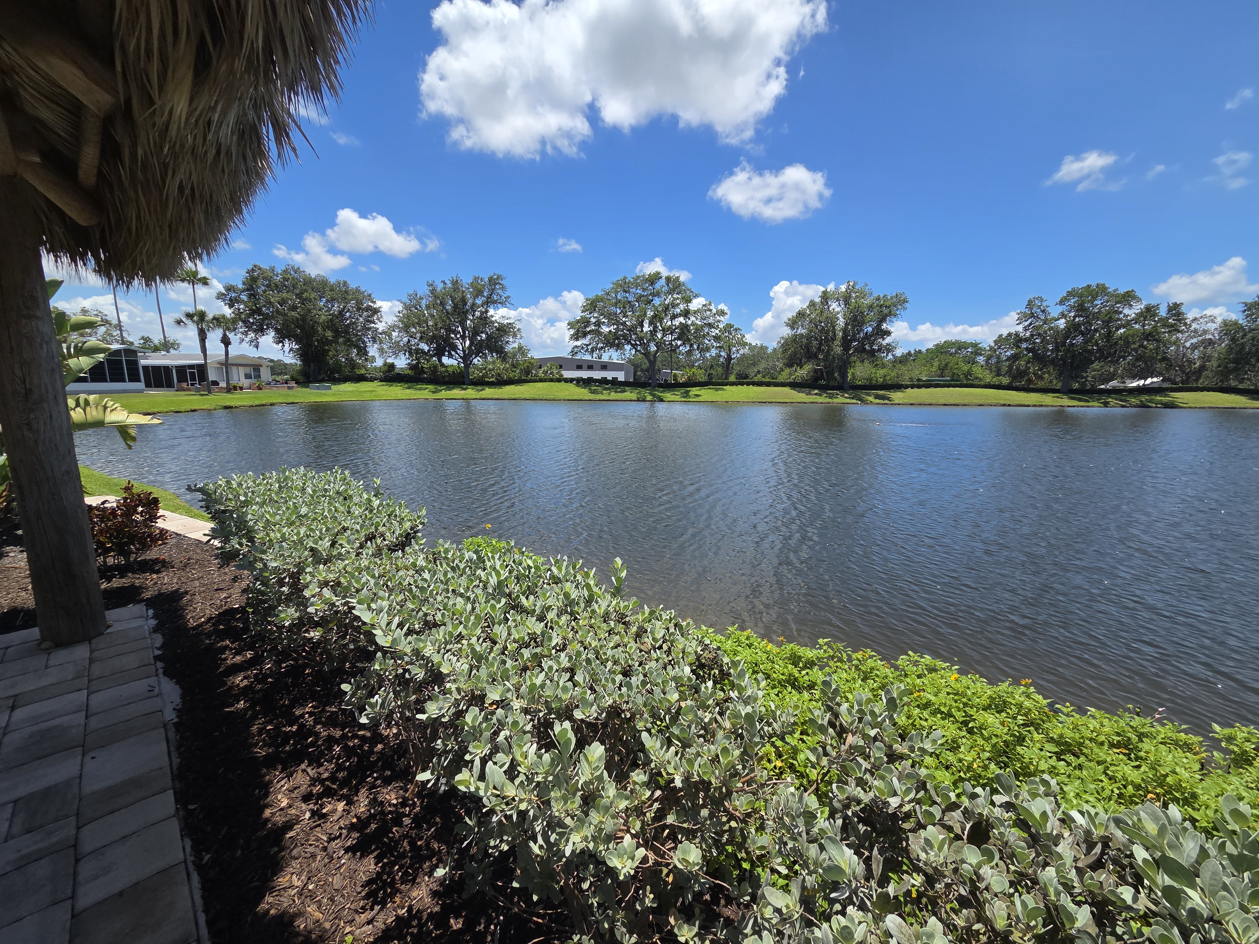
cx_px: 630
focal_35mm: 13
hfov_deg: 106.2
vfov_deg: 89.9
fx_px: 473
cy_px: 472
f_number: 2.2
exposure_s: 1/2043
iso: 50
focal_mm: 2.2
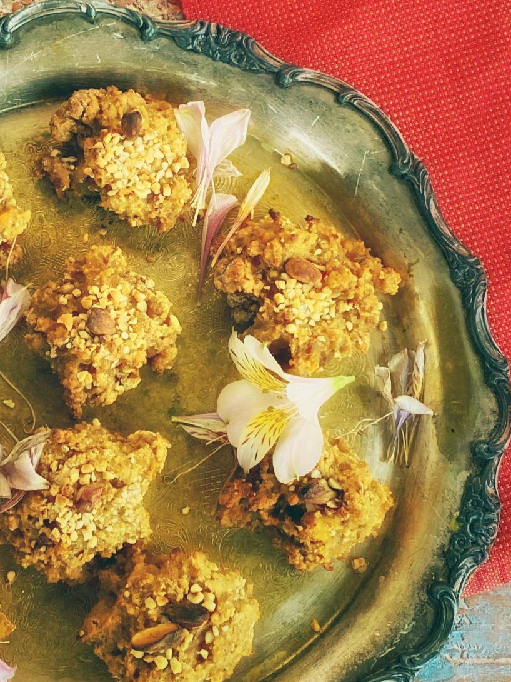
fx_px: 1201
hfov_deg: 23.9
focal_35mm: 61
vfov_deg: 31.6
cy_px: 259
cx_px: 162
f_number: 1.8
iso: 250
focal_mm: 4.25
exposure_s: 1/50
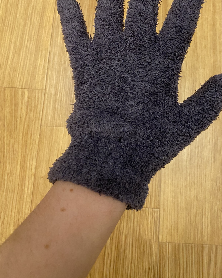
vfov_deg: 51.9
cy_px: 94
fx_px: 279
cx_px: 132
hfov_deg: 43.2
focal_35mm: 34
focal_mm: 4.25
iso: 250
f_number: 1.8
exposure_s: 1/50
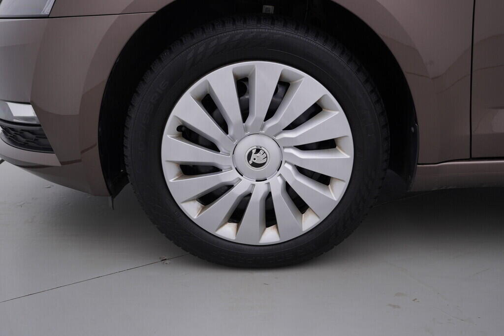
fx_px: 504
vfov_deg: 36.9
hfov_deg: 53.1
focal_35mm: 36
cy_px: 168
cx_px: 252
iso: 125
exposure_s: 1/80
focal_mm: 24
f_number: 4
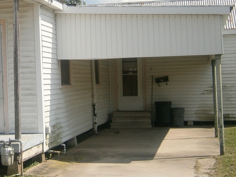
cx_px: 26
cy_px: 75
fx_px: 539
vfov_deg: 18.7
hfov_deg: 24.1
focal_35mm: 79
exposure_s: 1/2000
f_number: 2.9
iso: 80
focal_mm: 5.5
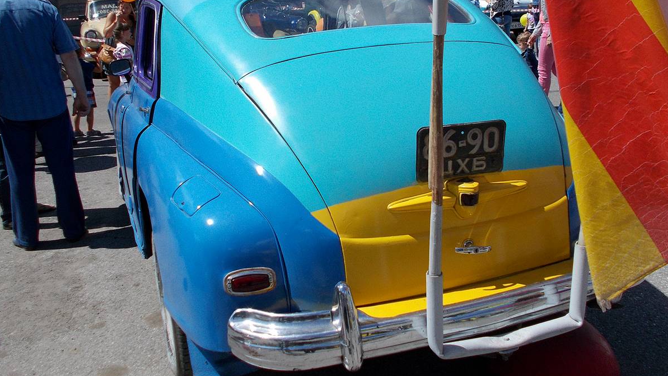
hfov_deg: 52.8
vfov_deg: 31.0
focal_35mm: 38
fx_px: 673
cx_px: 339
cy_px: 136
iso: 80
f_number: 3.2
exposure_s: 1/1600
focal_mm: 4.6
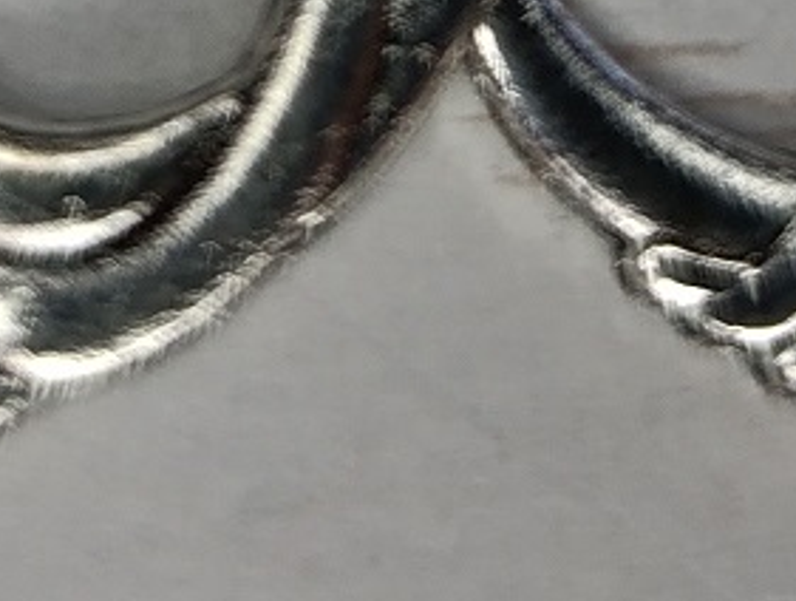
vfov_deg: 8.0
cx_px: 397
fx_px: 3848
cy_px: -1012
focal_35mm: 167
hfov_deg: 11.8
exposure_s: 1/100
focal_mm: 6.14
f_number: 1.6
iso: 160
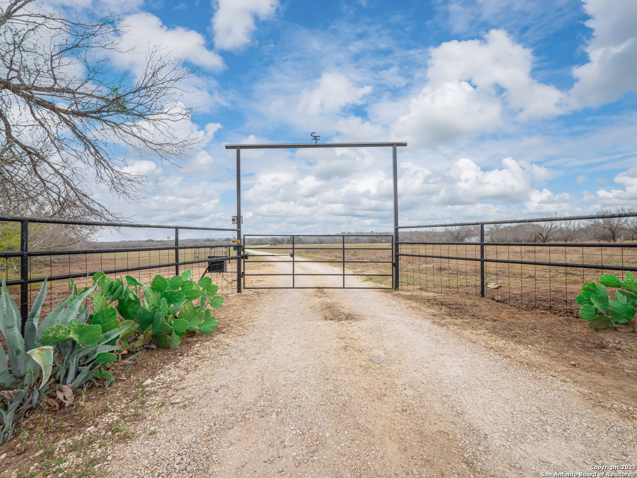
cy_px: 239
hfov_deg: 102.1
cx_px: 318
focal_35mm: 14
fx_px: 258
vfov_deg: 85.7
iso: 500
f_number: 9
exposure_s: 1/125
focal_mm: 7
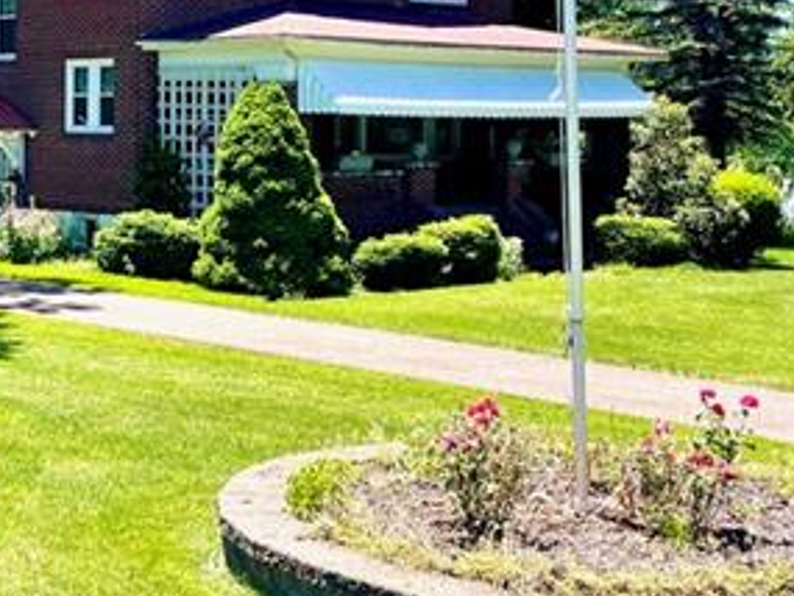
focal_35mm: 73
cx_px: 142
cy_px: 136
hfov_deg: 26.1
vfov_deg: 20.0
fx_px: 1675
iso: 32
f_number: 1.6
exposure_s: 1/1403
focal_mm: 5.1
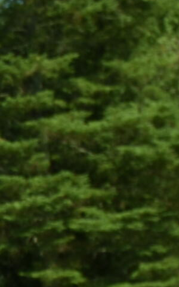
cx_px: -680
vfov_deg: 11.9
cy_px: 350
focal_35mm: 172
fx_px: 1343
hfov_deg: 5.7
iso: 100
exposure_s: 1/250
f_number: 8
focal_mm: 18
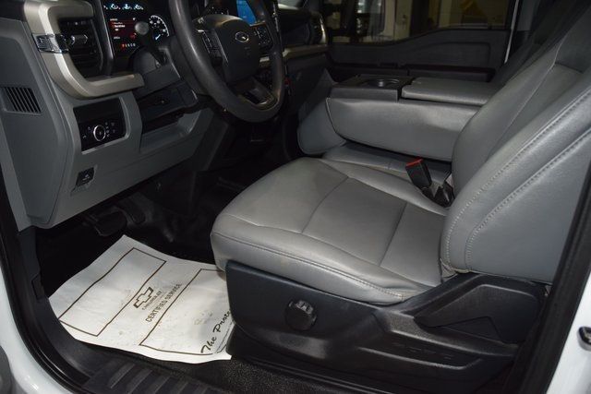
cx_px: 296
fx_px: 443
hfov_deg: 67.4
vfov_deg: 48.0
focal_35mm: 27
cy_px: 197
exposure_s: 1/60
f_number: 3.5
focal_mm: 18
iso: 800
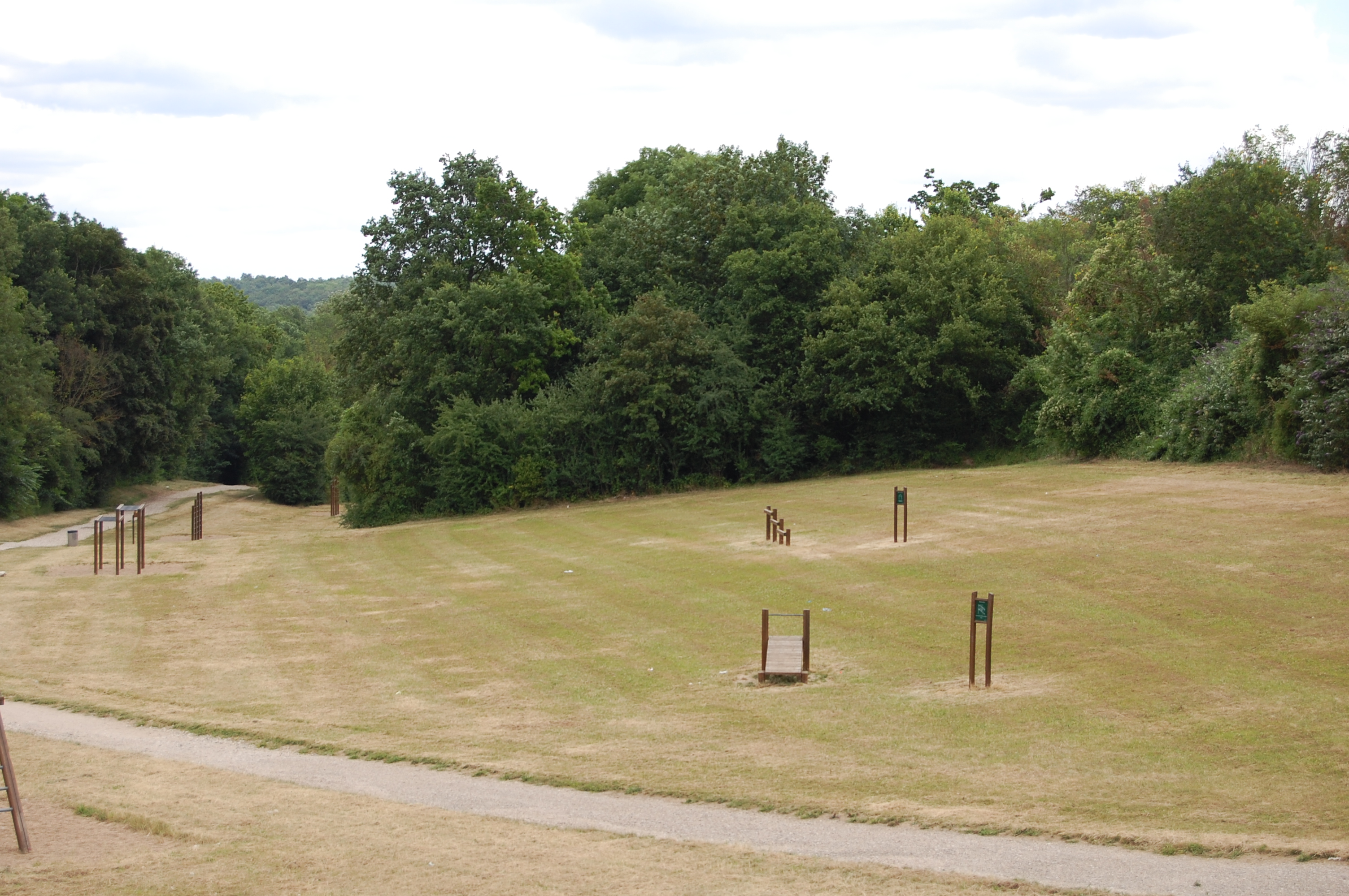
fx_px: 2808
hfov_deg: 27.0
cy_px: 448
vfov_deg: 18.1
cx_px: 674
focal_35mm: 75
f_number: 7.1
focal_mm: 50
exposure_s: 1/200
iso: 200
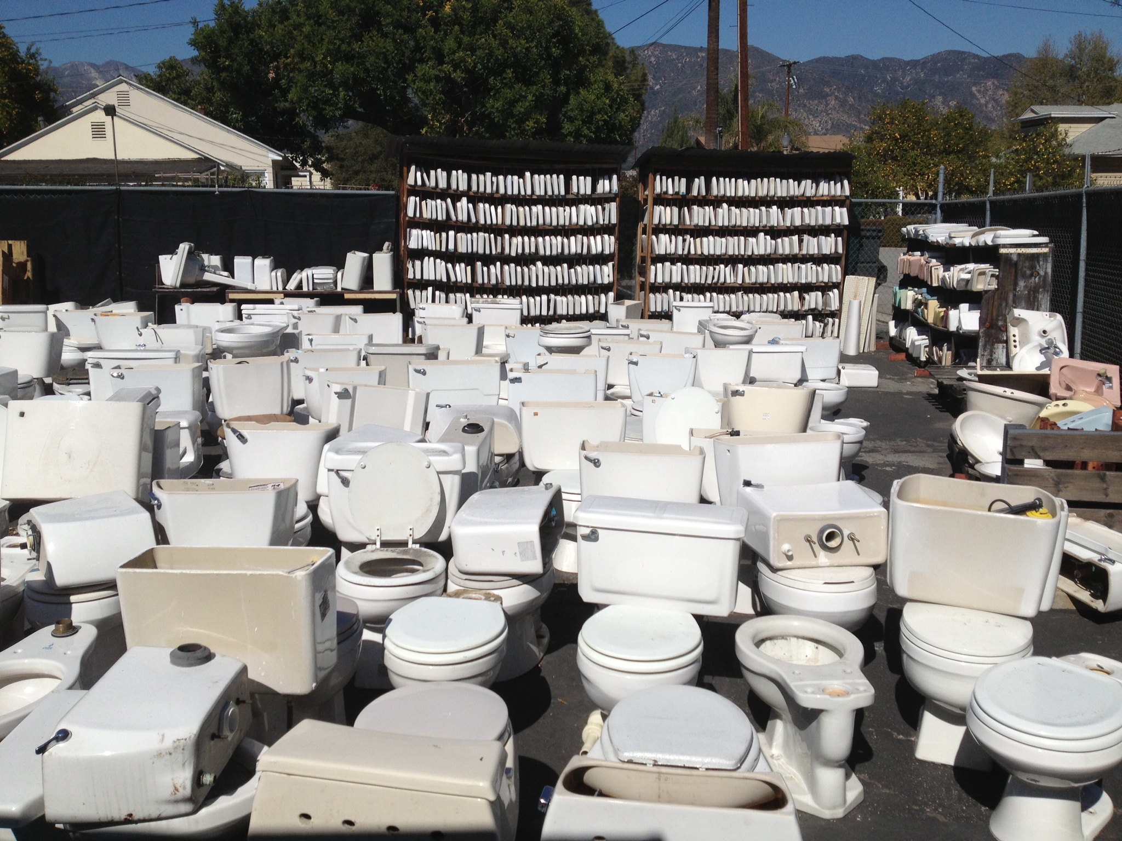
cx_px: 561
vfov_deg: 40.7
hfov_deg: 52.6
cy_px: 420
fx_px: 1134
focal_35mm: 35
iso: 50
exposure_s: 1/4608
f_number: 2.4
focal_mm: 4.28
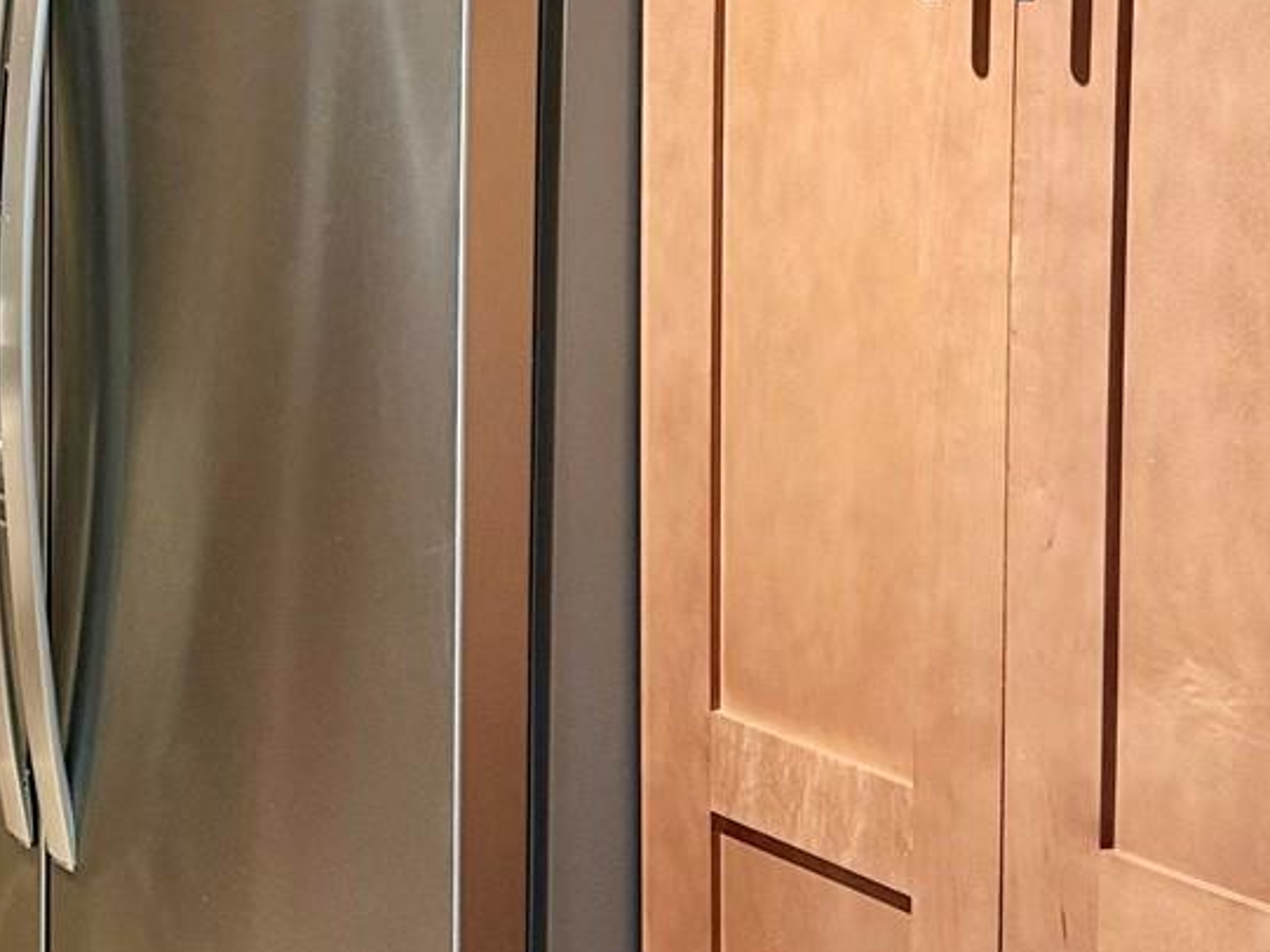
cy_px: 143
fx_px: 2605
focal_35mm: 71
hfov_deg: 26.5
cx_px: 143
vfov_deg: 20.4
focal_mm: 6.76
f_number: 1.78
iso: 320
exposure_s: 1/60
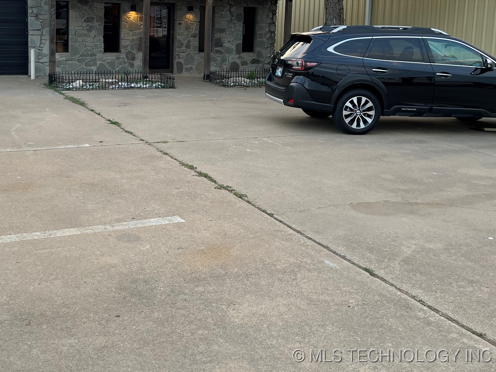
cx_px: 155
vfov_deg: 35.1
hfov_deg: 45.9
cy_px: 86
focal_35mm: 40
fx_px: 573
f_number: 1.6
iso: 40
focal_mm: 5.1
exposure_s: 1/124
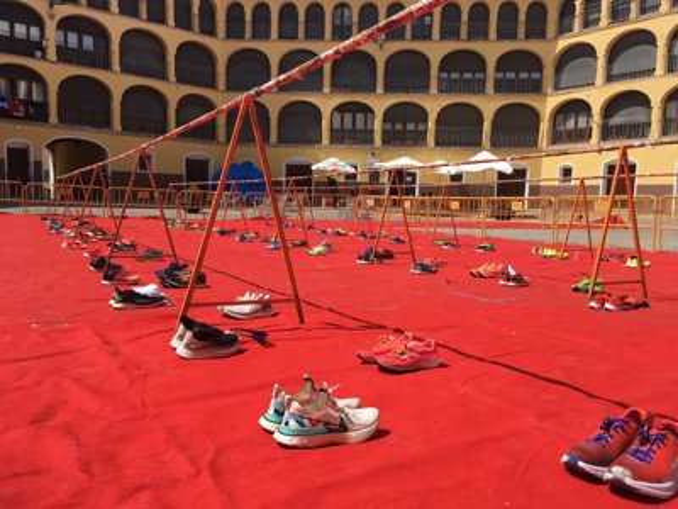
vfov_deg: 48.2
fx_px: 568
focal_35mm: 29
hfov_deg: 61.7
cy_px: 254
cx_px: 339
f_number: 2.2
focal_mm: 4.15
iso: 25
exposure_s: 1/1637
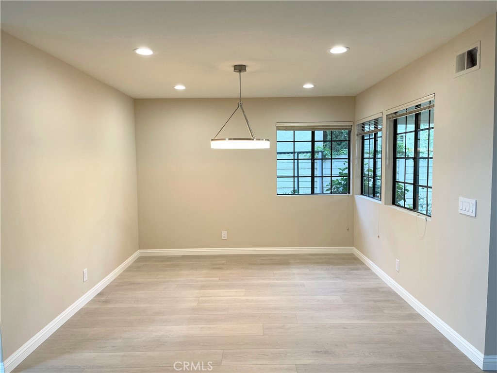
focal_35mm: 26
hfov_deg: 67.3
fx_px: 373
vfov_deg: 53.1
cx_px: 248
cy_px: 186
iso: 100
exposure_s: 1/120
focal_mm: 5.1
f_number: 1.6
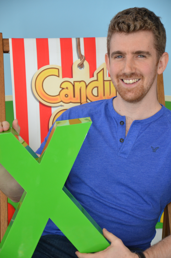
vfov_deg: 18.2
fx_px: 805
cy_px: 129
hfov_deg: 12.1
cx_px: 86
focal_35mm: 112
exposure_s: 1/160
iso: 800
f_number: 5.3
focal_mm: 75
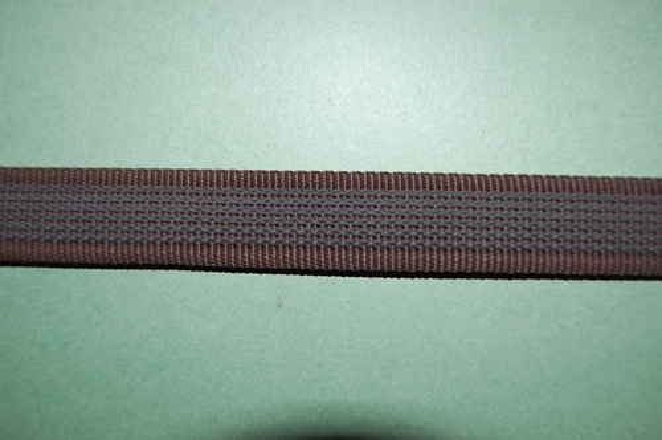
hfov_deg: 49.6
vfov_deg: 34.1
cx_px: 331
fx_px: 716
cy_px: 220
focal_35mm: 39
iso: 220
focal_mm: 26
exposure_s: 1/60
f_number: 4.2
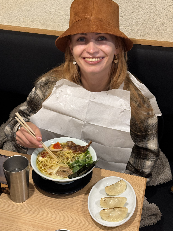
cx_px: 86
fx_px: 320
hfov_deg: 30.3
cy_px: 116
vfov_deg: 39.7
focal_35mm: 48
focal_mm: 6.76
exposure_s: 1/50
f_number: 1.78
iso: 100
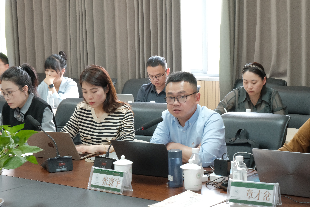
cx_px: 155
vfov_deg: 17.9
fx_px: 654
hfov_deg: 26.7
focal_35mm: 76
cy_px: 104
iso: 1600
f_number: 11
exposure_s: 1/4.5
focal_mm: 50.5
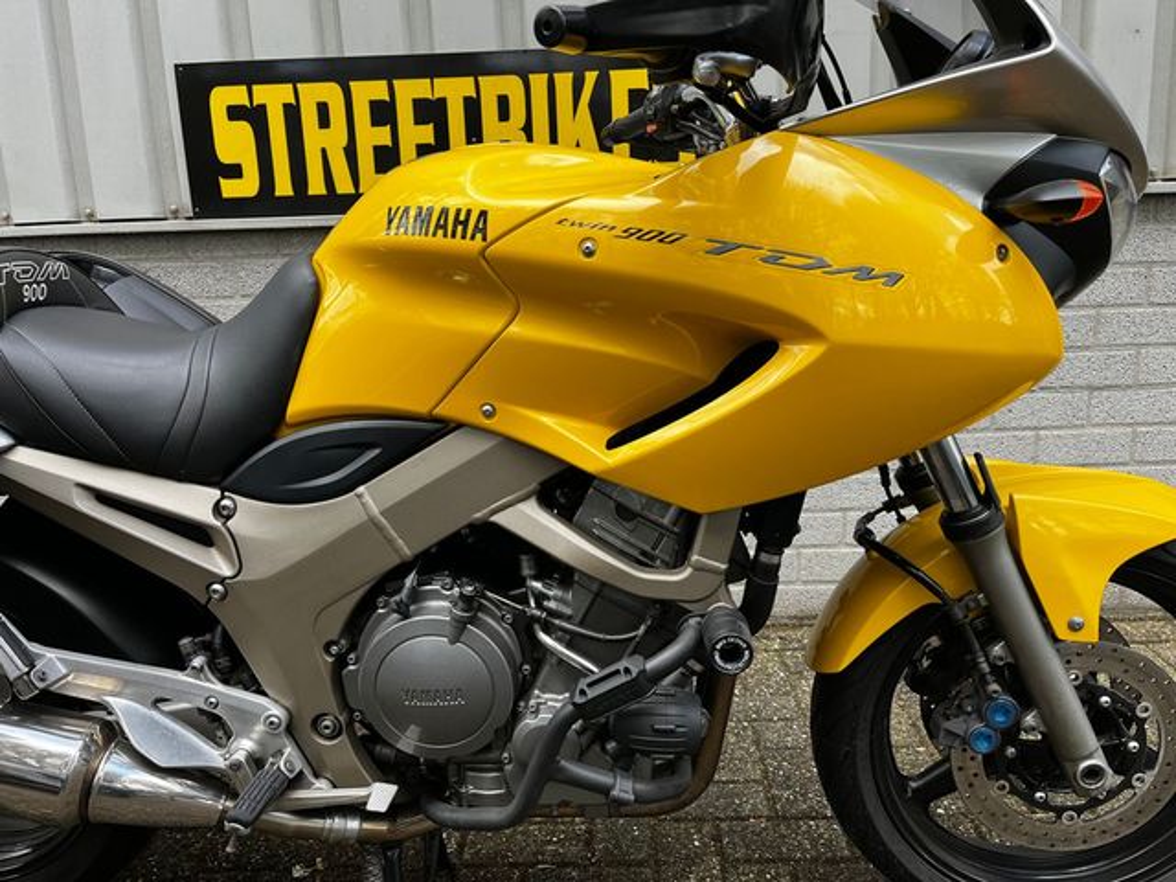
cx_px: 588
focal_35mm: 26
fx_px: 883
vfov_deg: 53.1
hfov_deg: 67.3
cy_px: 441
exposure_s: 1/343
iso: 50
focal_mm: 5.1
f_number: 1.6
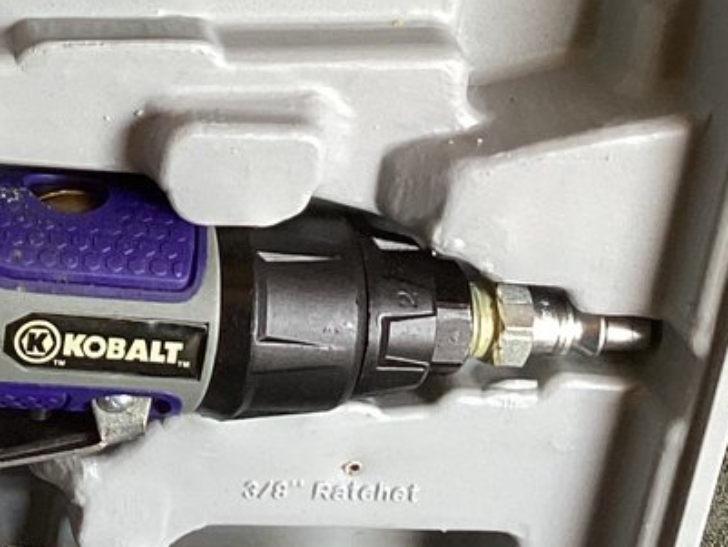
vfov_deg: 12.4
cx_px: -342
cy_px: -75
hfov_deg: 15.6
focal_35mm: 117
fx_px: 2461
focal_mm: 3.3
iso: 80
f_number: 2.4
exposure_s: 1/100
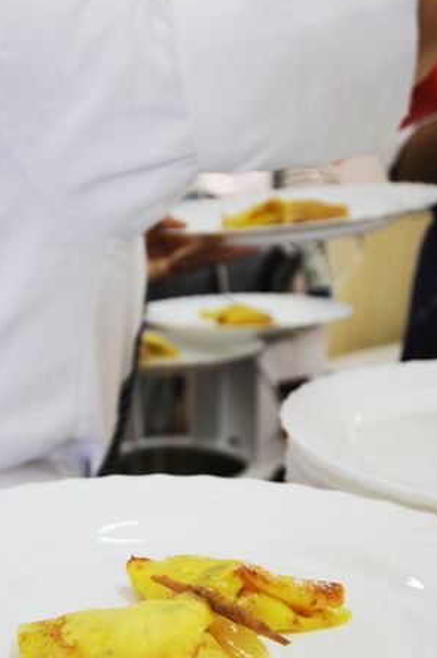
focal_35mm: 52
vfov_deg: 37.7
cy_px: 456
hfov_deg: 25.8
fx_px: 950
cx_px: 145
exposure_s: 1/60
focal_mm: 24
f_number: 4
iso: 500
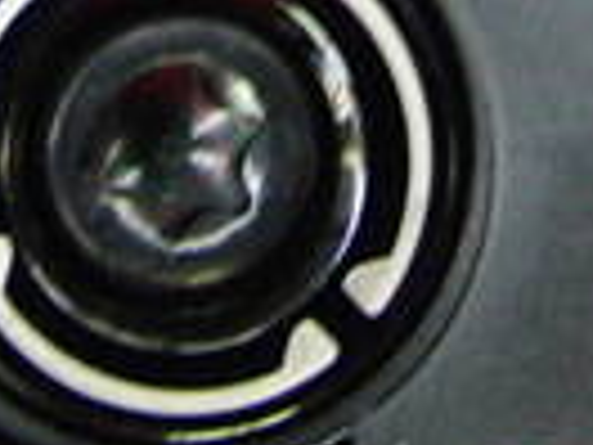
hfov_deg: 11.0
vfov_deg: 7.9
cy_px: -472
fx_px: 3066
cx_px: 305
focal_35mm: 179
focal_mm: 6.42
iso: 400
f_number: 3.6
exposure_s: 1/30
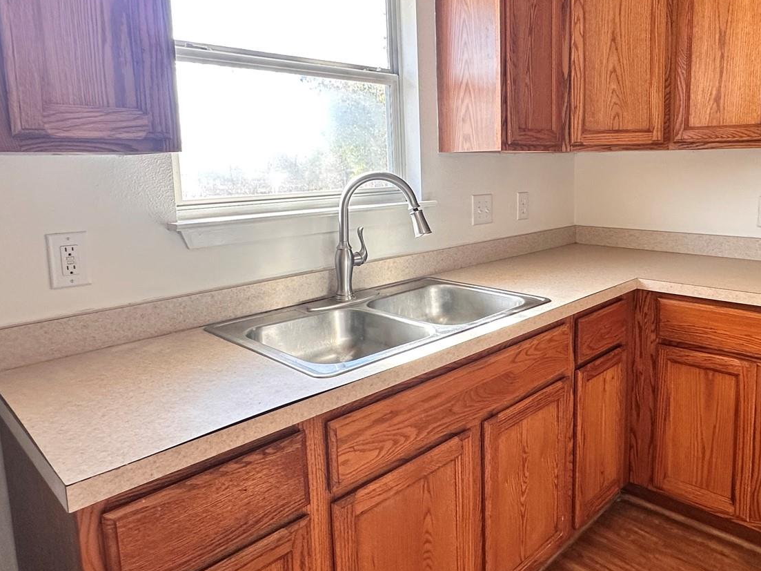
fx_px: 572
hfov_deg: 66.6
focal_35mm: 26
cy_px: 235
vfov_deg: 52.8
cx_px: 463
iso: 160
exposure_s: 1/60
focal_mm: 2.22
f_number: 2.2
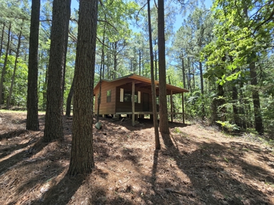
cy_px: 102
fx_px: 103
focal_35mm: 13
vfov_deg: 89.9
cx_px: 137
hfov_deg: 106.2
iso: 50
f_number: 2.2
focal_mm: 2.2
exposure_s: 1/314
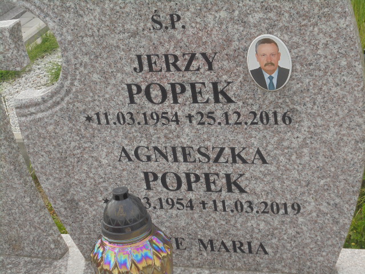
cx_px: 182
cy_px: 137
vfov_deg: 20.2
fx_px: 770
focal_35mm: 73
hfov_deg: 26.7
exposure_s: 1/200
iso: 100
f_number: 6.1
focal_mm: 13.1
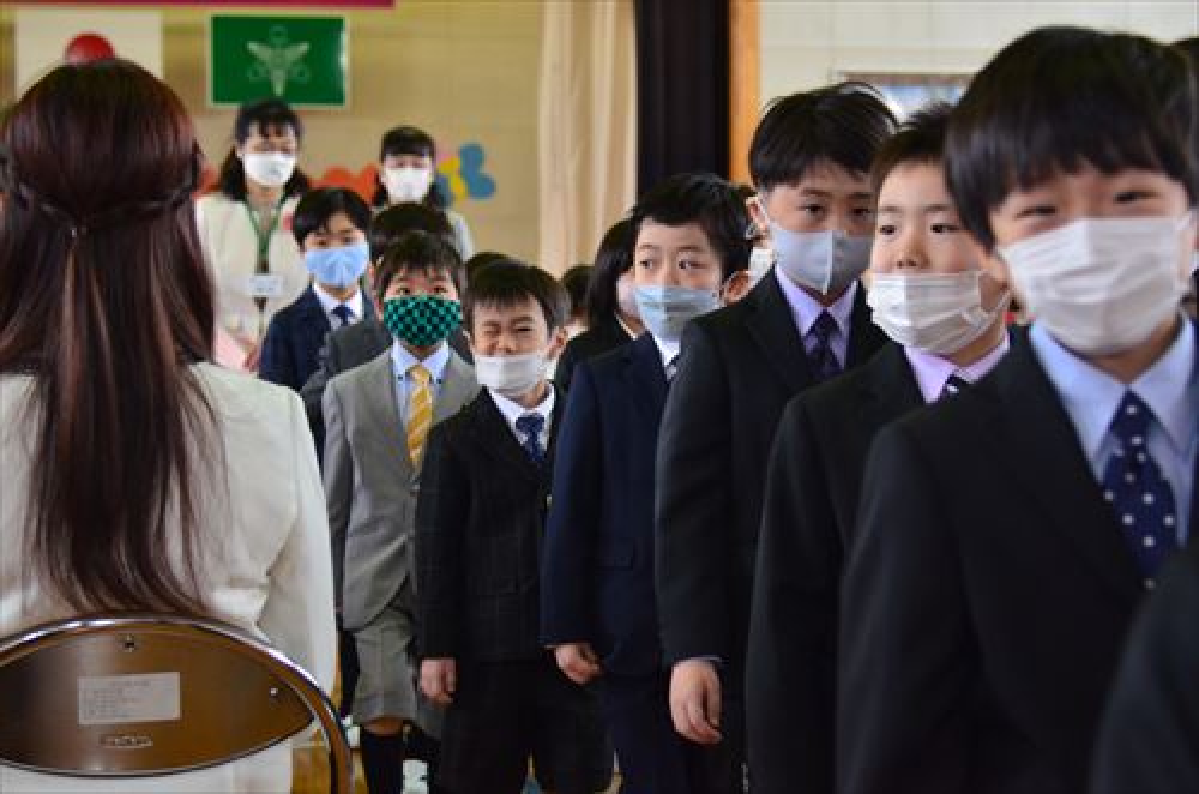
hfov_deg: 21.0
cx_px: 600
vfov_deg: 14.0
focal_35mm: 98
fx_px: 3240
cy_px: 397
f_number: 5.3
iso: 1600
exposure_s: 1/100
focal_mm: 65
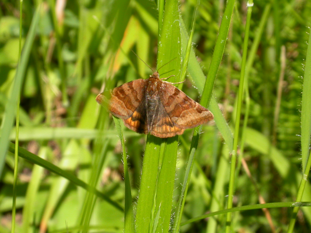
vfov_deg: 9.6
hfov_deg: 12.8
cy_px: 116
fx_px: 1384
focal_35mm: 154
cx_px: 156
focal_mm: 32
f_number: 8.2
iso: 100
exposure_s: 1/178
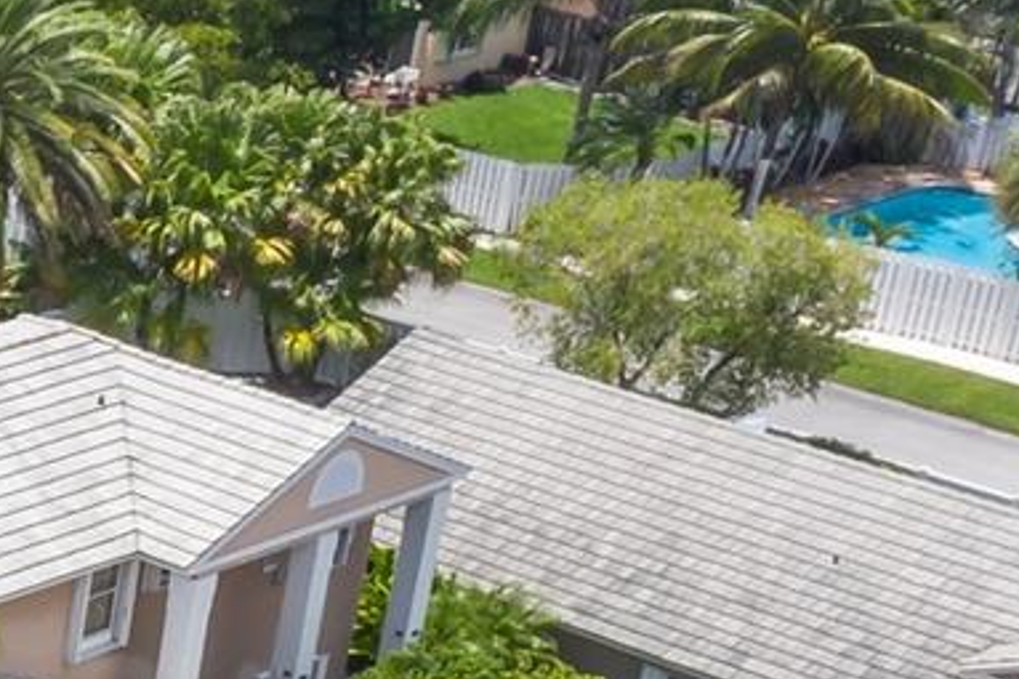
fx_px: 3310
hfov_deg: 15.3
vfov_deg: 11.3
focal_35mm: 117
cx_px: -780
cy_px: 1003
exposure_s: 1/80
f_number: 11
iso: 100
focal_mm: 10.26
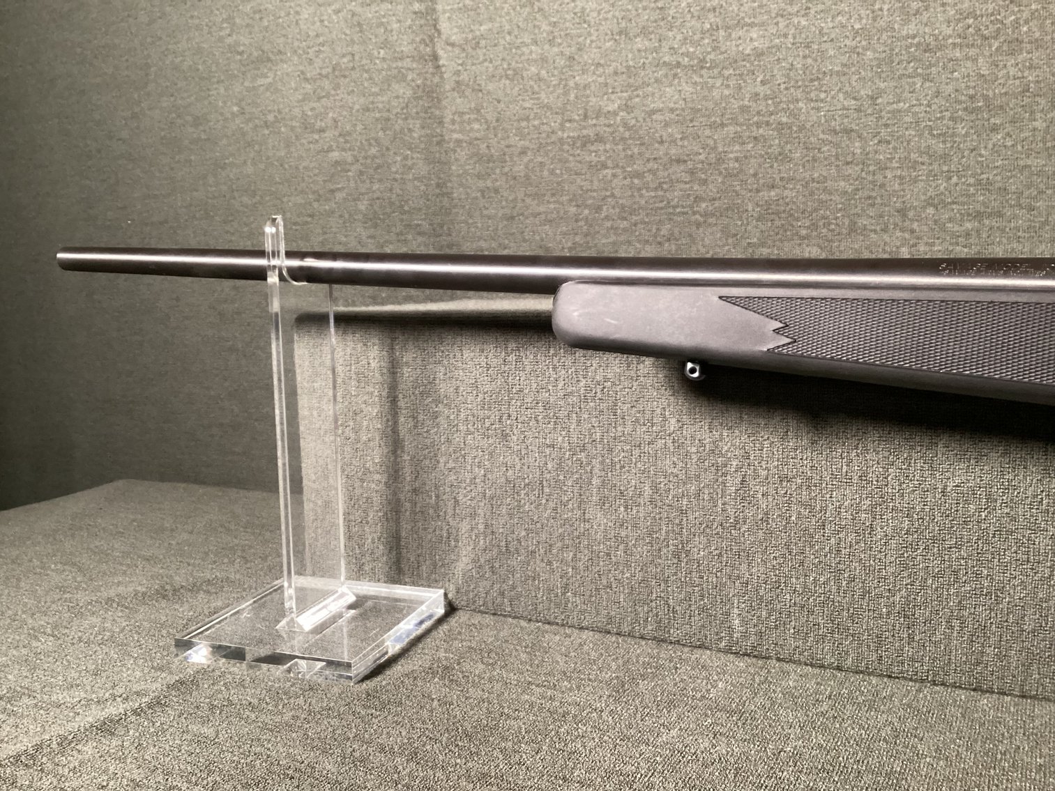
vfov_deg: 45.4
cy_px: 396
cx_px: 528
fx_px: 945
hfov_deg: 58.3
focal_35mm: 31
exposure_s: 1/40
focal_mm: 3.3
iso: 320
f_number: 2.4
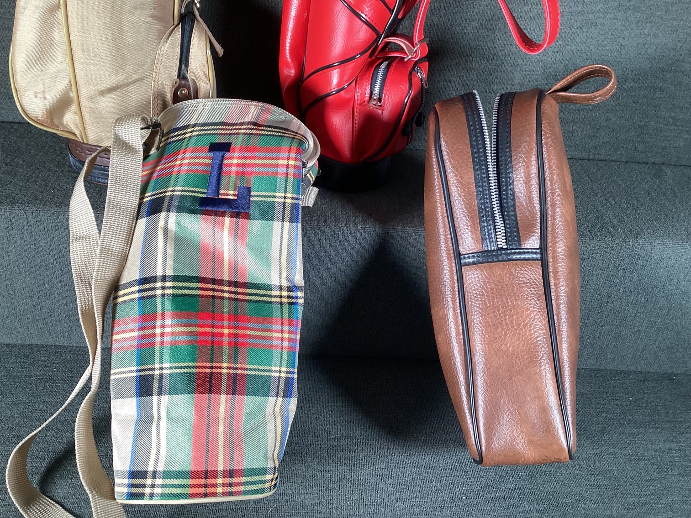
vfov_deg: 45.4
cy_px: 259
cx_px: 346
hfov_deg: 58.3
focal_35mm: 31
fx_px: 619
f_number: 2.4
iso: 100
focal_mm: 3.3
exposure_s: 1/50
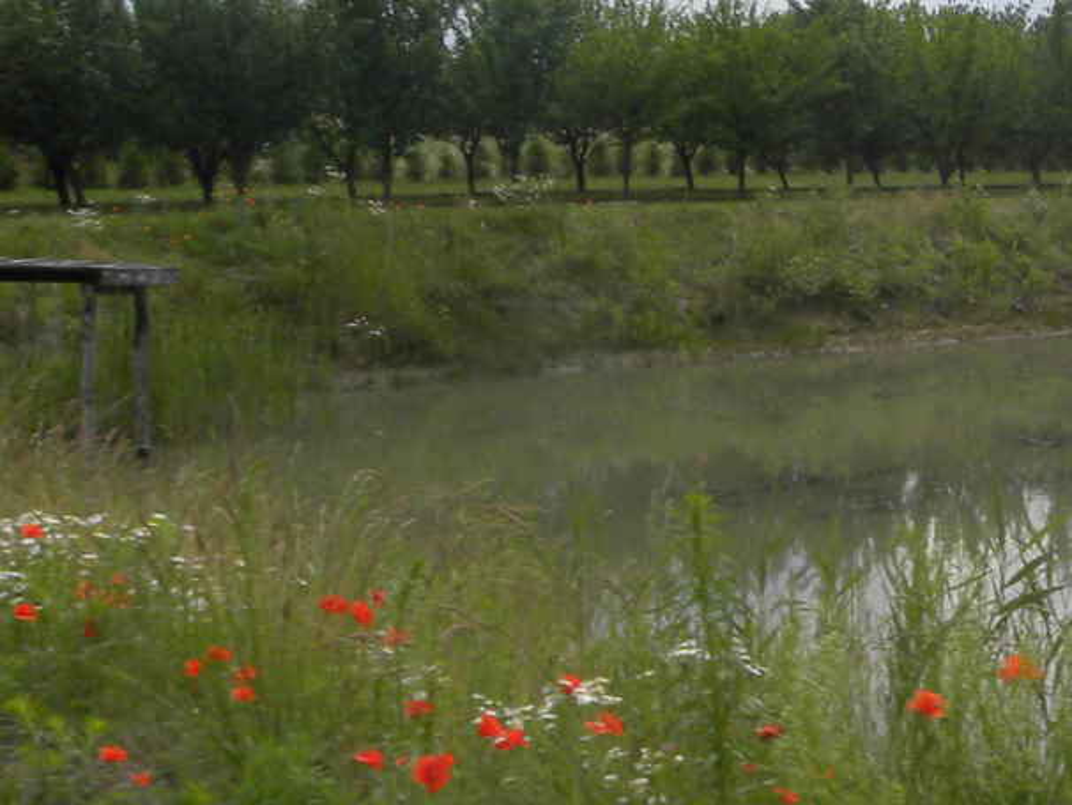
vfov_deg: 53.1
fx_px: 805
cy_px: 402
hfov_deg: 67.3
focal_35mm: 26
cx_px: 536
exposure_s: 1/247
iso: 64
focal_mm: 4.6
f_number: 5.6
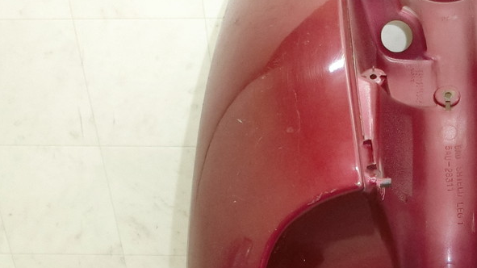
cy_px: 253
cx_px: 423
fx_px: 746
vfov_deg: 19.9
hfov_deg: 33.7
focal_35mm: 59
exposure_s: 1/60
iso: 400
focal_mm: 4.5
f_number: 3.5
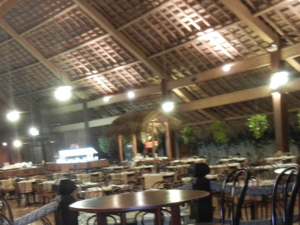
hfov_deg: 31.8
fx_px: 520
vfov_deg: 23.9
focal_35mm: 60
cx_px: 93
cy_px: 195
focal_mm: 5.4
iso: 389
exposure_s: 1/2
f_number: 3.5
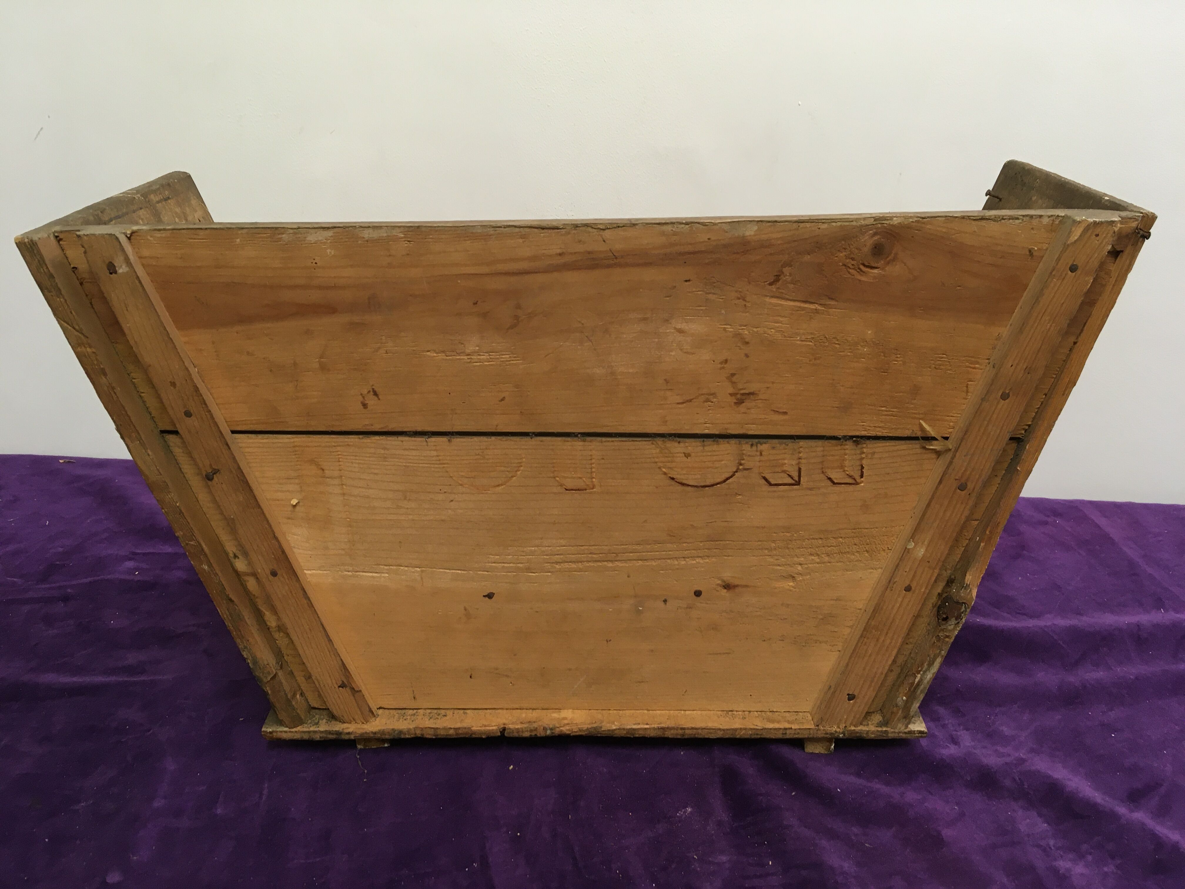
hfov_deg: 61.7
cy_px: 444
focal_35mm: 29
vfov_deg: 48.2
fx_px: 993
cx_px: 592
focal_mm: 4.15
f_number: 2.2
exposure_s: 1/33
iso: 64
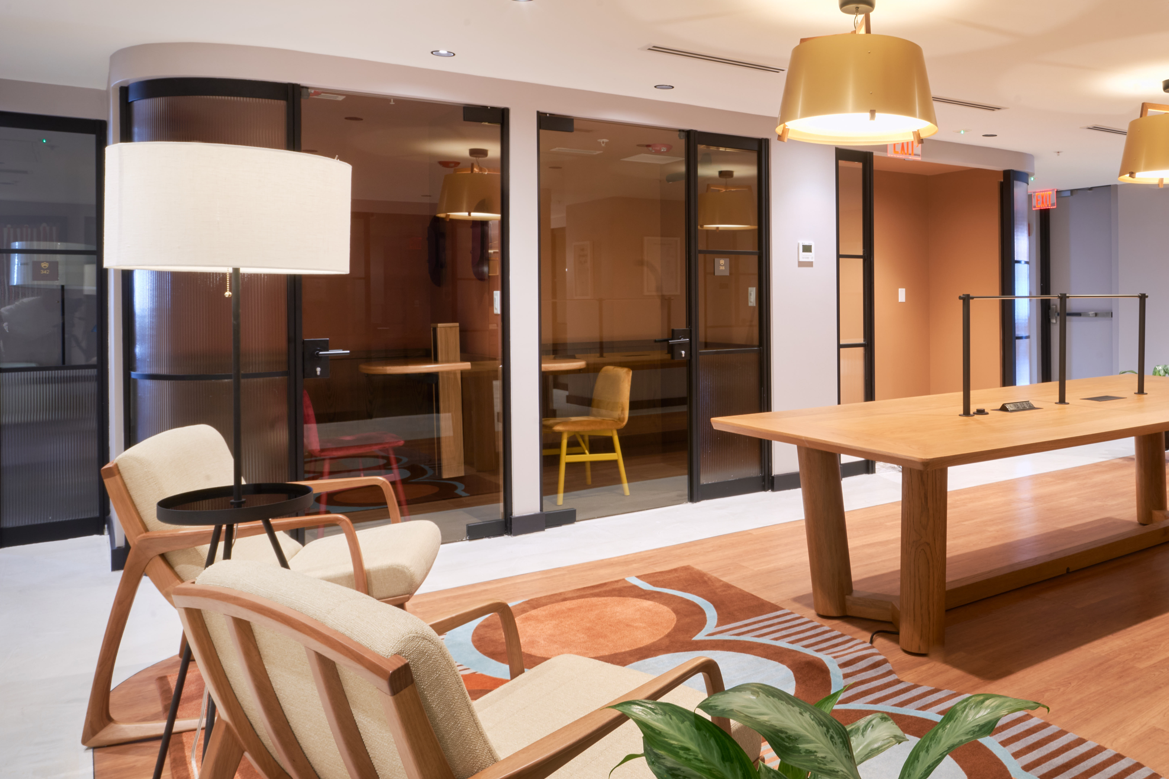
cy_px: 290
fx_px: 909
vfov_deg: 46.0
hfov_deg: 62.2
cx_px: 860
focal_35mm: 28
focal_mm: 19
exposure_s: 1/5
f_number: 18
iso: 800
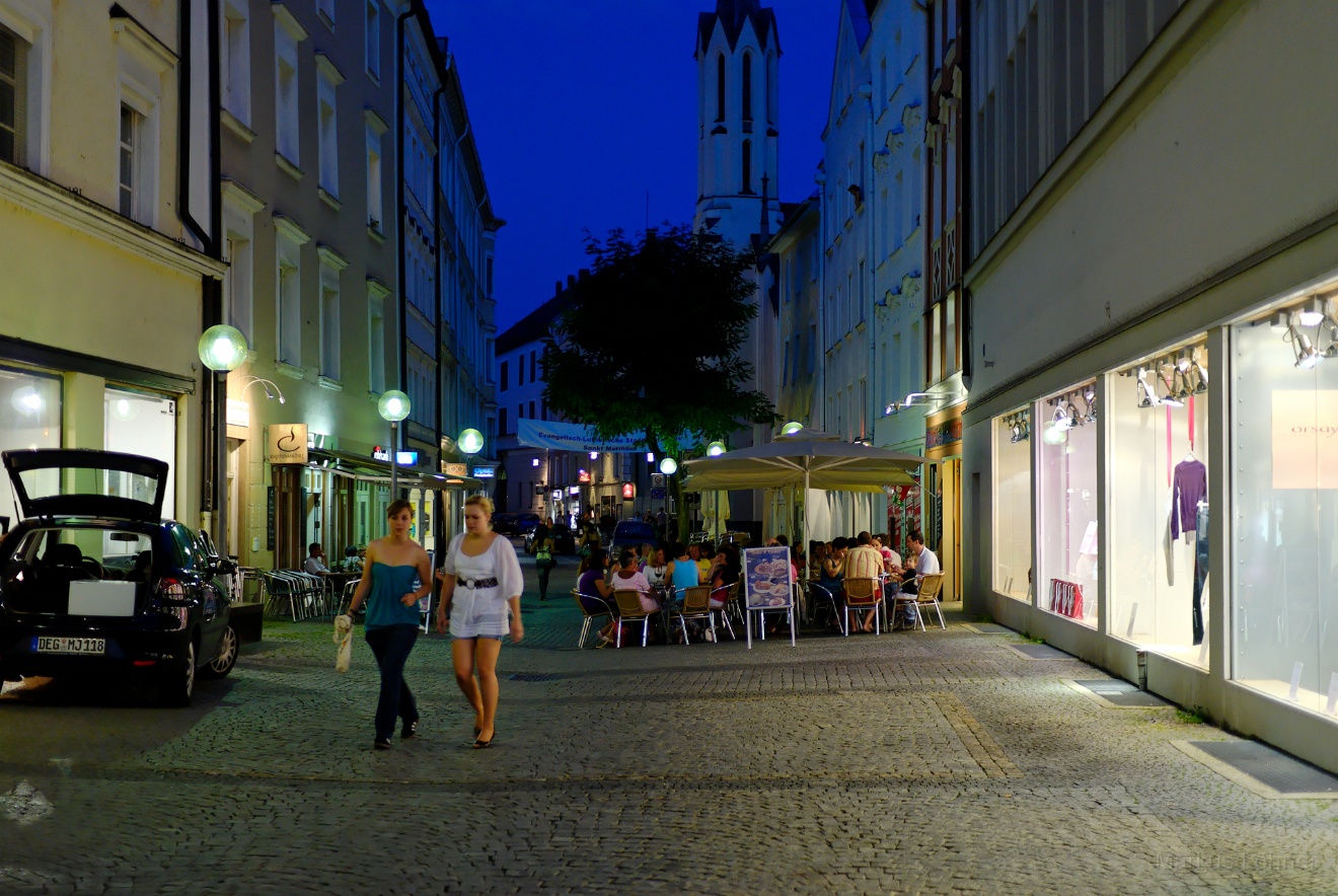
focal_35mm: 45
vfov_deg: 30.0
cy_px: 448
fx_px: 1675
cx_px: 669
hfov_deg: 43.6
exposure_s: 1/40
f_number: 1.7
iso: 320
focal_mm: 30
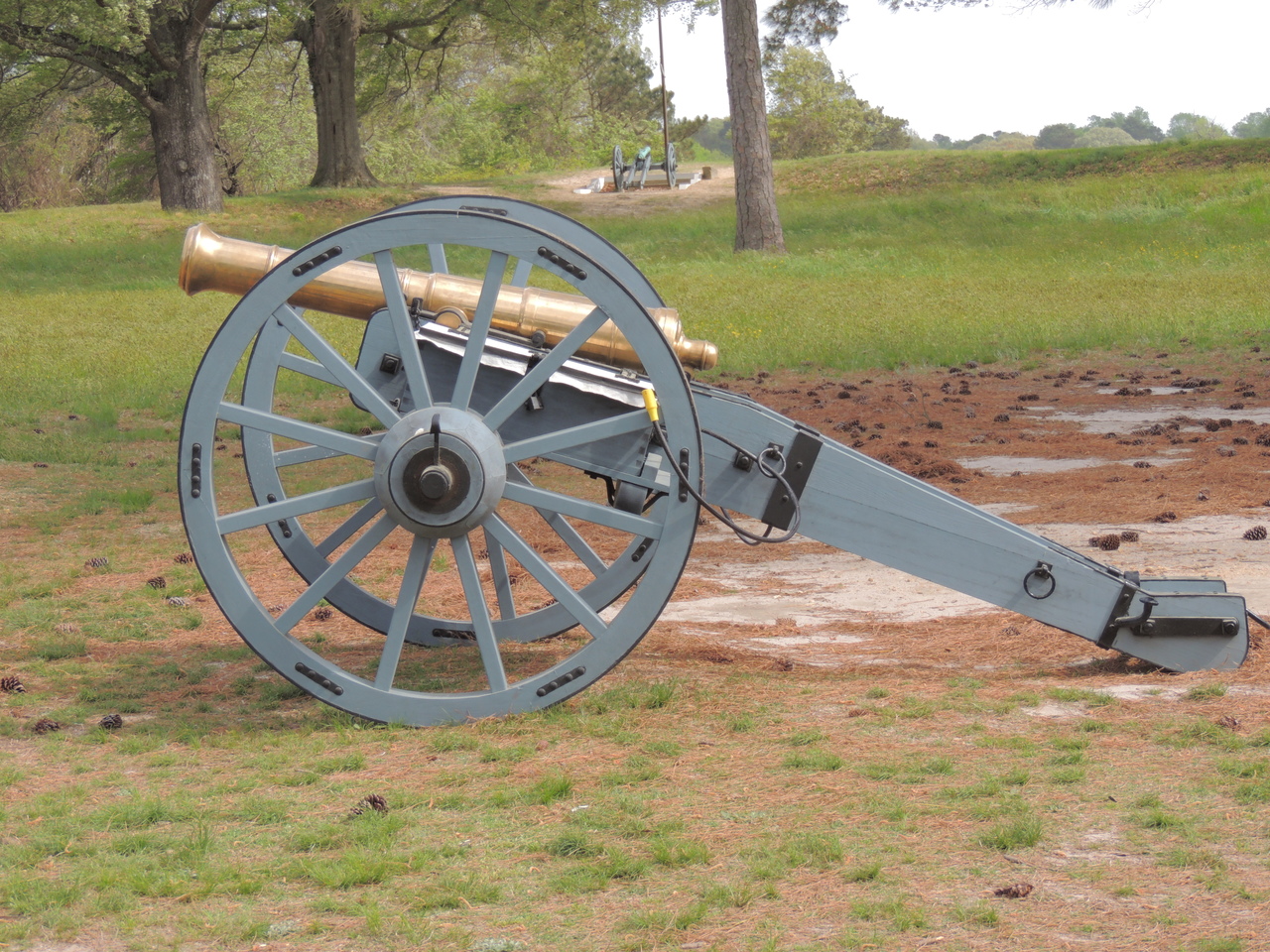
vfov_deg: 14.1
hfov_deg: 18.7
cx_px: 635
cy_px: 476
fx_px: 3852
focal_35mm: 105
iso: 100
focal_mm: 18.7
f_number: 4.2
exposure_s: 1/320
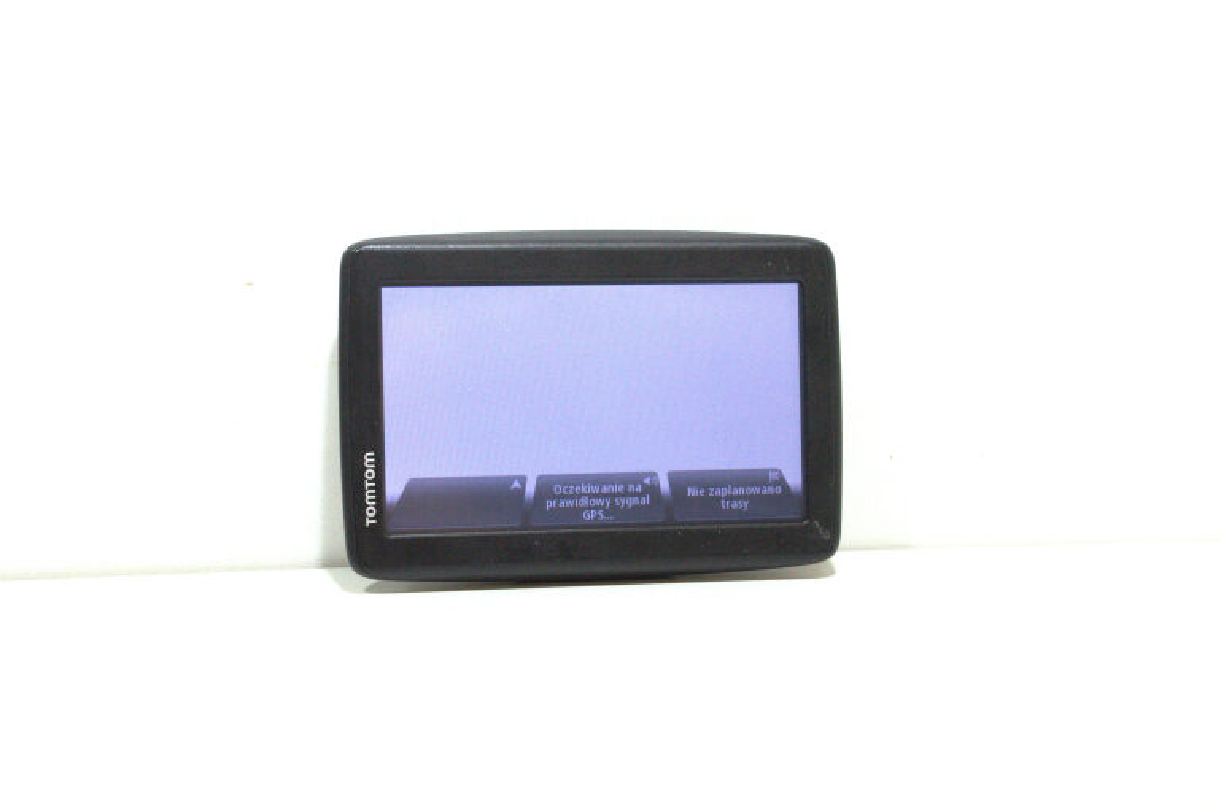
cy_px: 404
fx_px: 1930
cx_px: 610
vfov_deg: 23.7
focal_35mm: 57
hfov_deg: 35.1
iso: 2000
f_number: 7.1
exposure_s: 1/200
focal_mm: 38
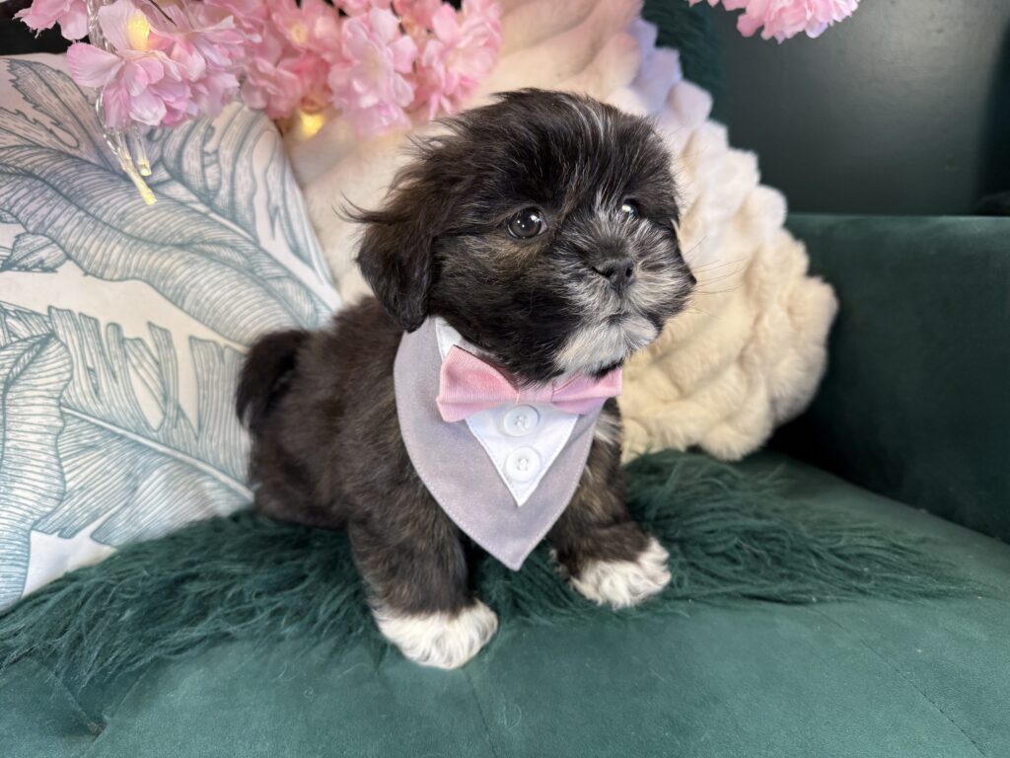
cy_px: 379
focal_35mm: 24
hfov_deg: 71.6
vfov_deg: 56.8
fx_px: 700
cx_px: 505
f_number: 1.78
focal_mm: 6.76
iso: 100
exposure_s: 1/120
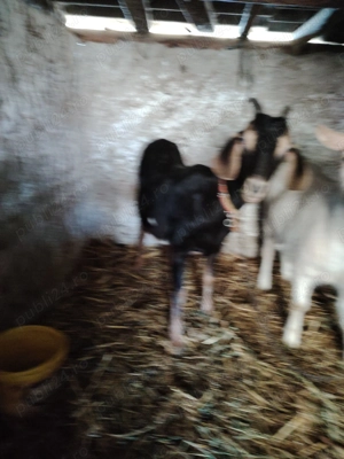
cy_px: 230
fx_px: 318
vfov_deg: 71.6
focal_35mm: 24
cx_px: 172
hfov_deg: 56.8
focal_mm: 5.25
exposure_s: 1/25
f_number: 1.75
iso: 6325
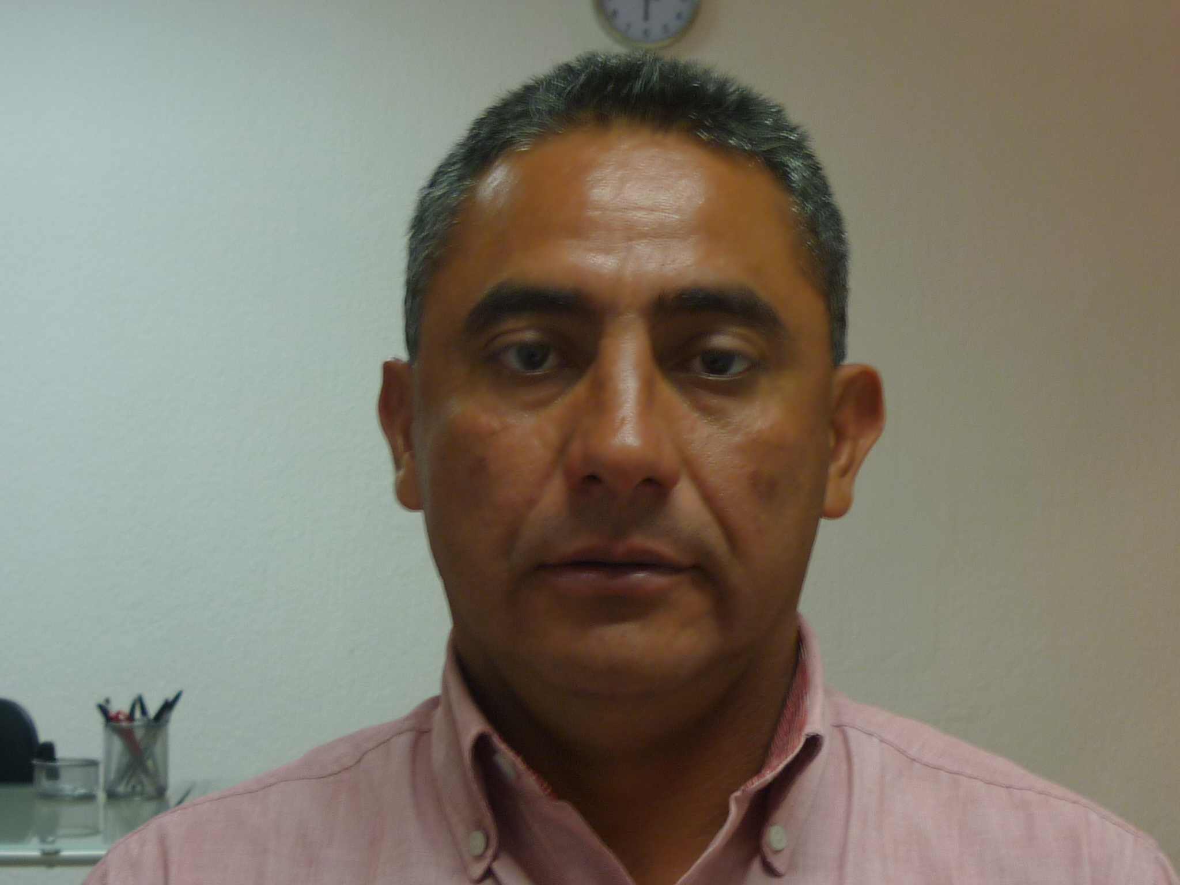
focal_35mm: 69
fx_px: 2352
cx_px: 590
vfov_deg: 21.3
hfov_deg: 28.2
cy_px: 442
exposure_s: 1/8
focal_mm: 6.4
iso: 80
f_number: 3
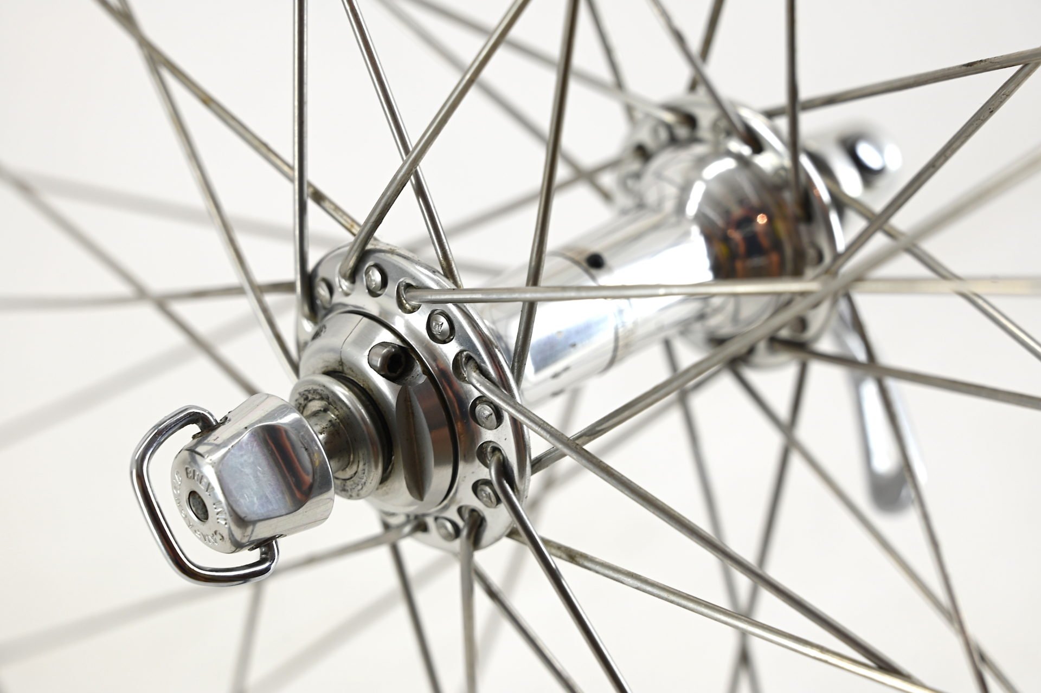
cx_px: 520
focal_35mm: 70
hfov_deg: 28.9
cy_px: 346
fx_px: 2024
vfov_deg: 19.4
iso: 180
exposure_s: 1/30
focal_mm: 70
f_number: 8
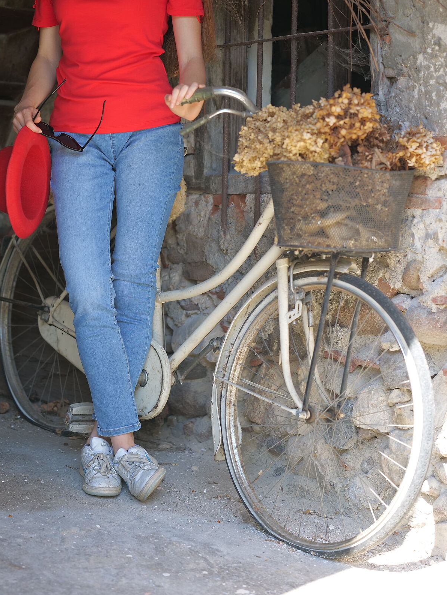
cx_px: 185
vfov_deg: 18.0
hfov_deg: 13.6
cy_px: 191
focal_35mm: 109
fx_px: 1877
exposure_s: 1/250
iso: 100
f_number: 2
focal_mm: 75
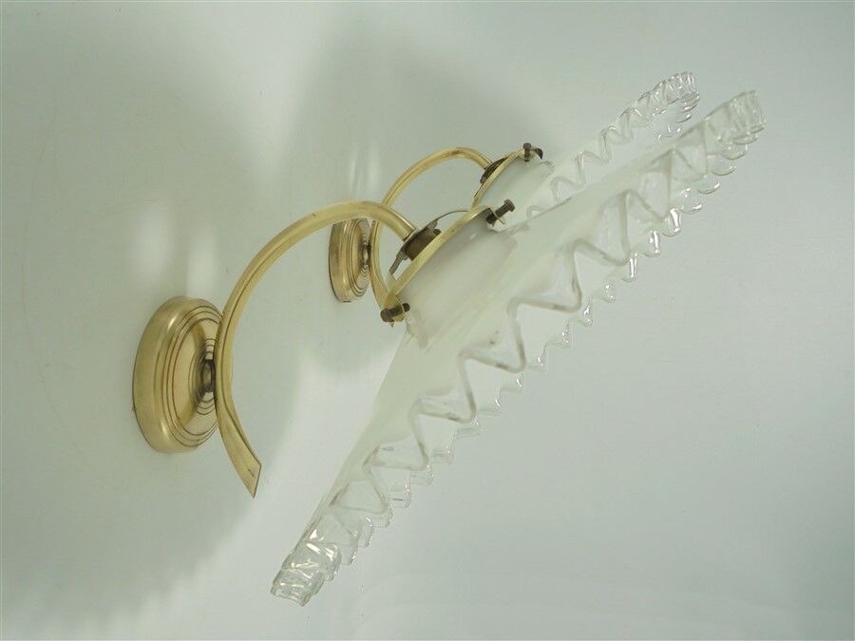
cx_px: 428
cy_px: 320
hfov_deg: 61.7
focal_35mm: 29
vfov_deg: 48.2
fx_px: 716
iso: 100
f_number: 3.7
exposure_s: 1/100
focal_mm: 5.3
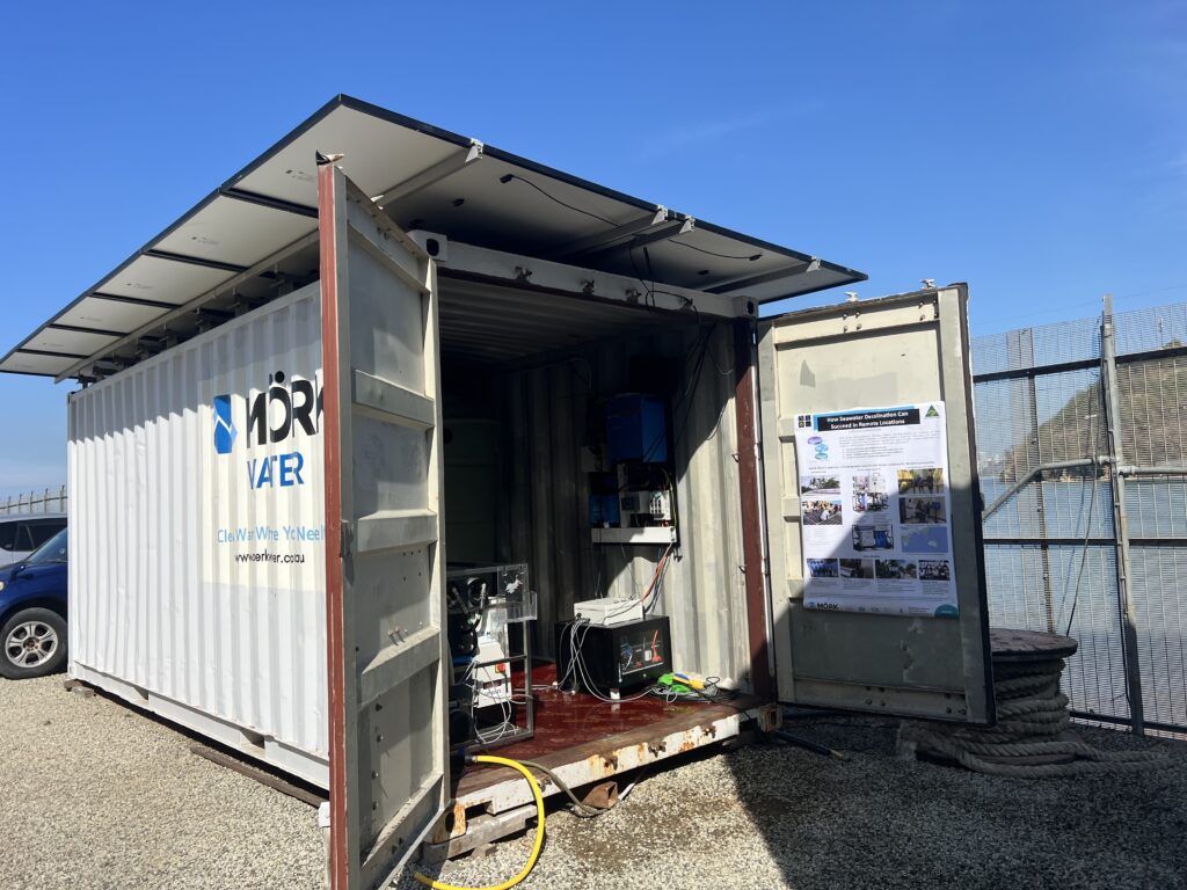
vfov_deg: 53.1
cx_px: 594
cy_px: 445
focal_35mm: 26
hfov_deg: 67.3
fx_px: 892
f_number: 1.5
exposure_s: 1/4831
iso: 50
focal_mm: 5.7
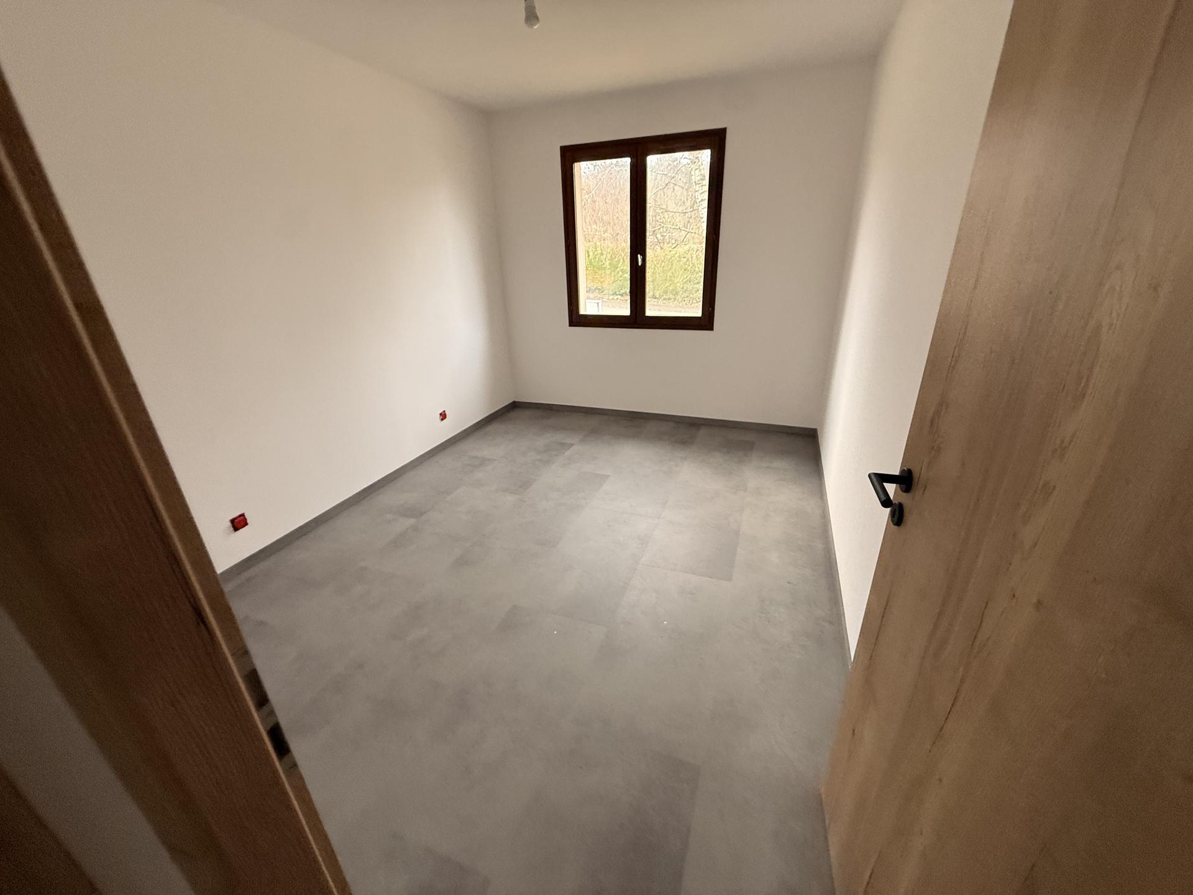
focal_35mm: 14
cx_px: 596
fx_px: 482
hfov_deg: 102.1
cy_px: 448
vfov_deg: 85.7
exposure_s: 1/98
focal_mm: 2.22
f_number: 2.2
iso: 320
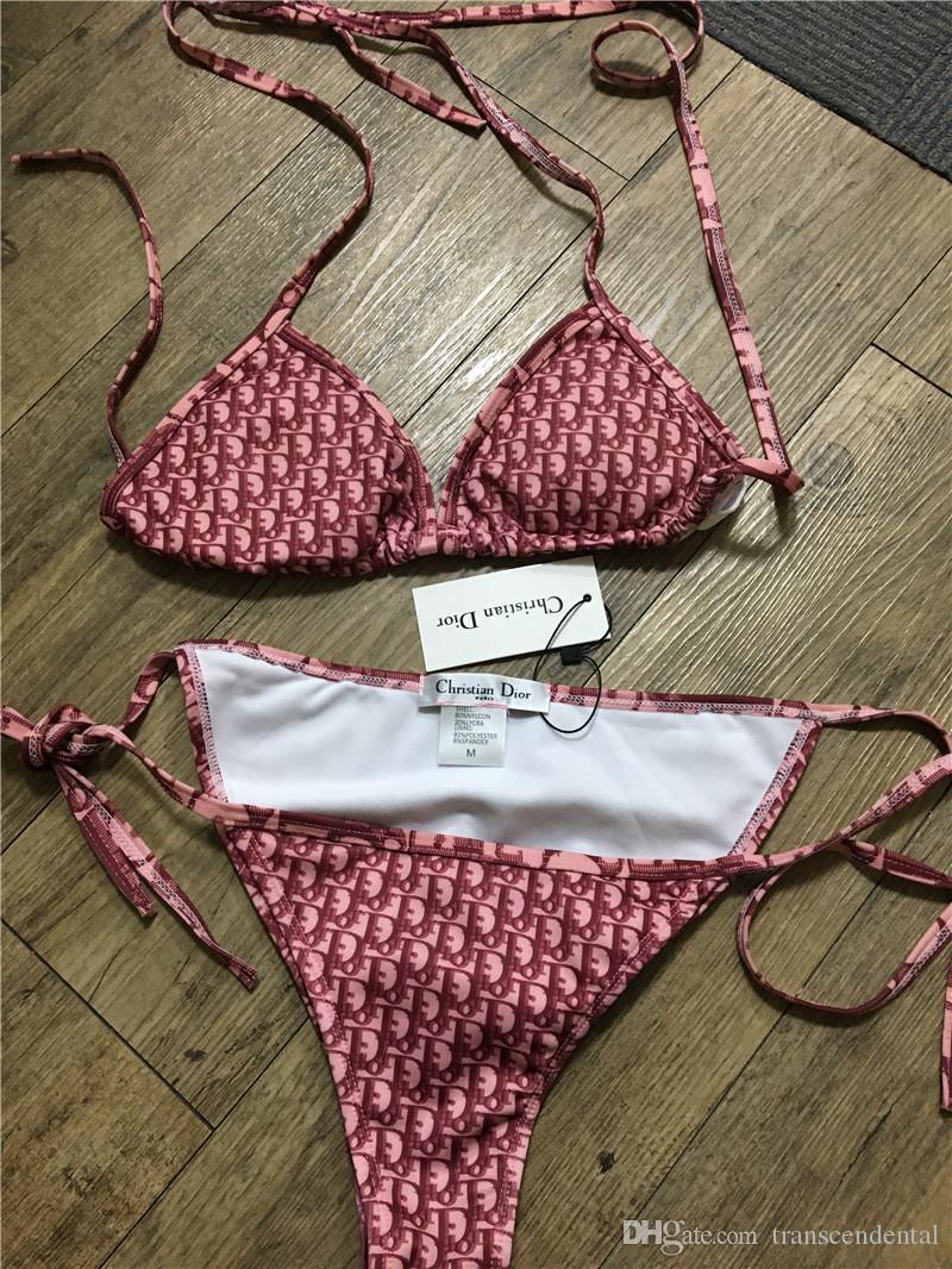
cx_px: 476
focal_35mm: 29
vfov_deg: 61.6
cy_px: 634
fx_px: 1063
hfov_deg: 48.2
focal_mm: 4.15
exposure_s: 1/33
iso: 160
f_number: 2.2
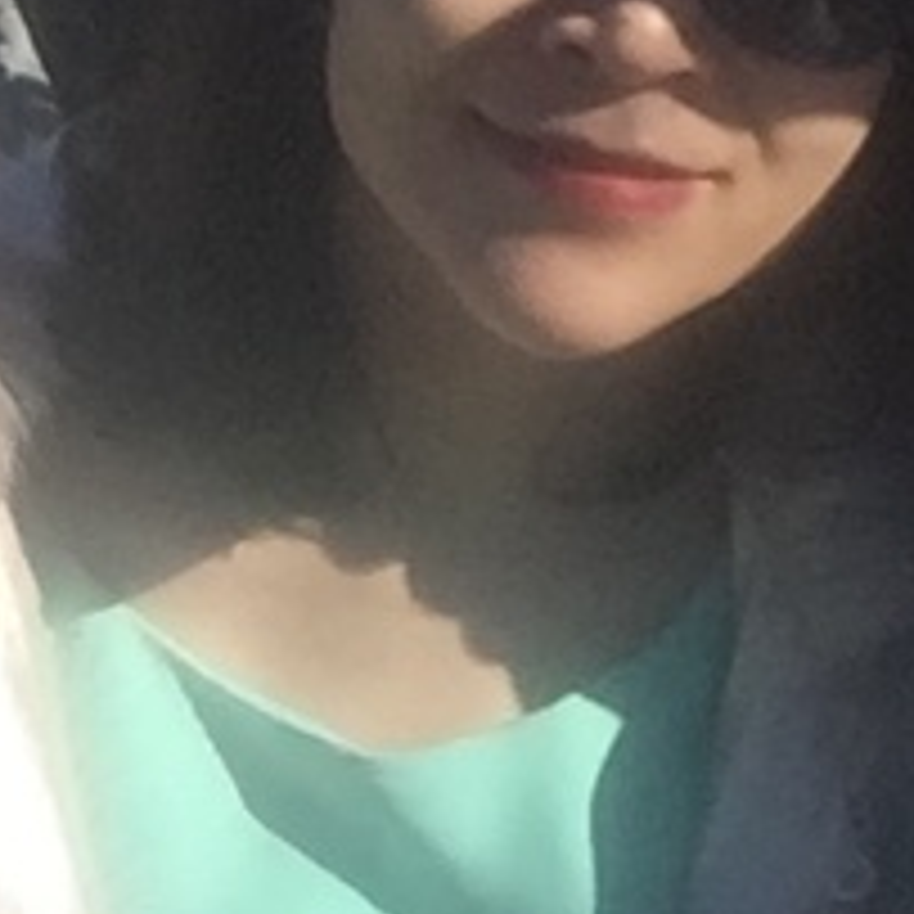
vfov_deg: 11.9
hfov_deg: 12.5
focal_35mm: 138
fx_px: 4122
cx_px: 959
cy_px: -603
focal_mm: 2.65
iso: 32
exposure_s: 1/1555
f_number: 2.2
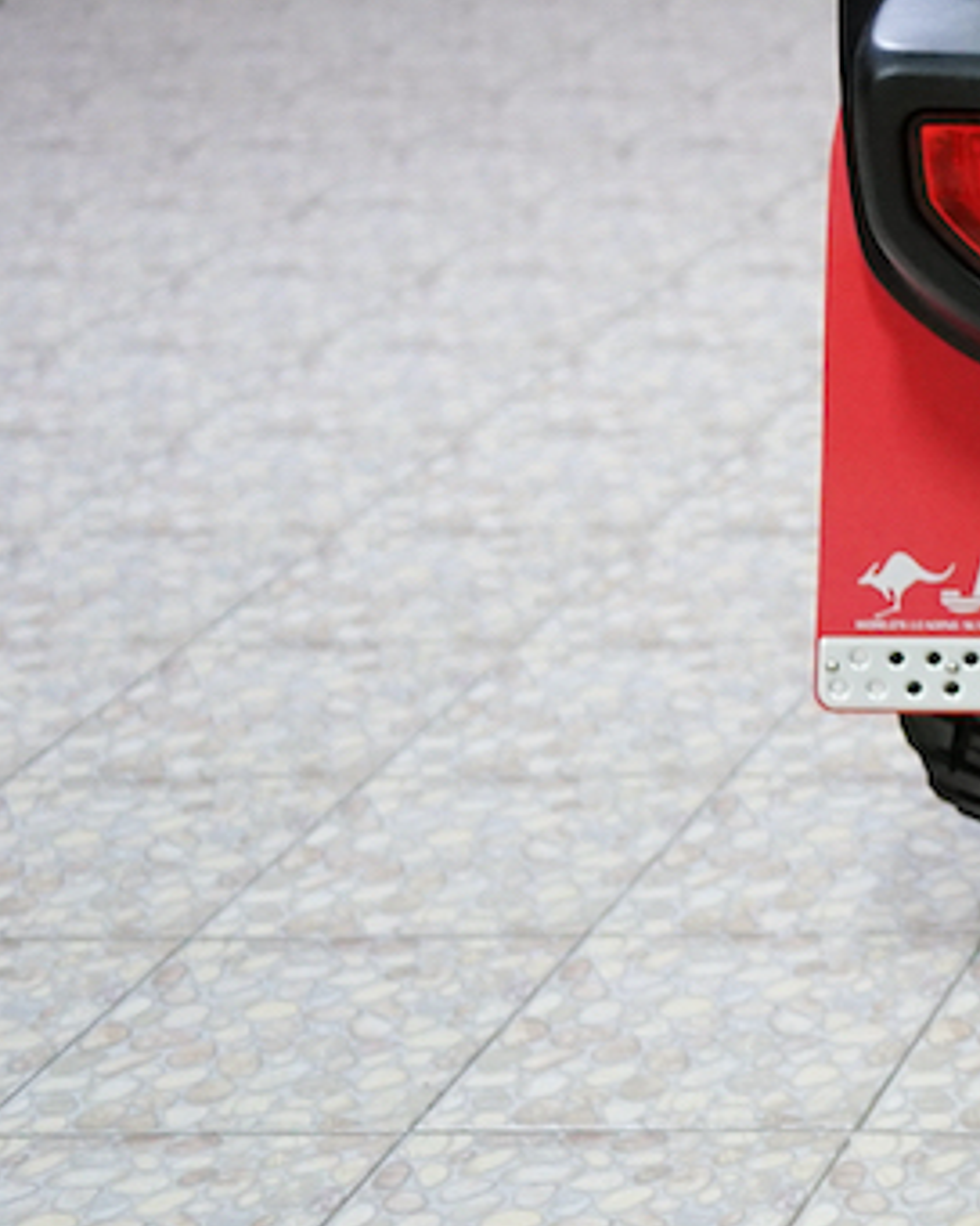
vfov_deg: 16.1
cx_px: 2061
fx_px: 4206
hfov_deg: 11.7
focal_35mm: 116
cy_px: -155
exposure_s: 1/60
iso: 3200
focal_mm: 35
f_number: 2
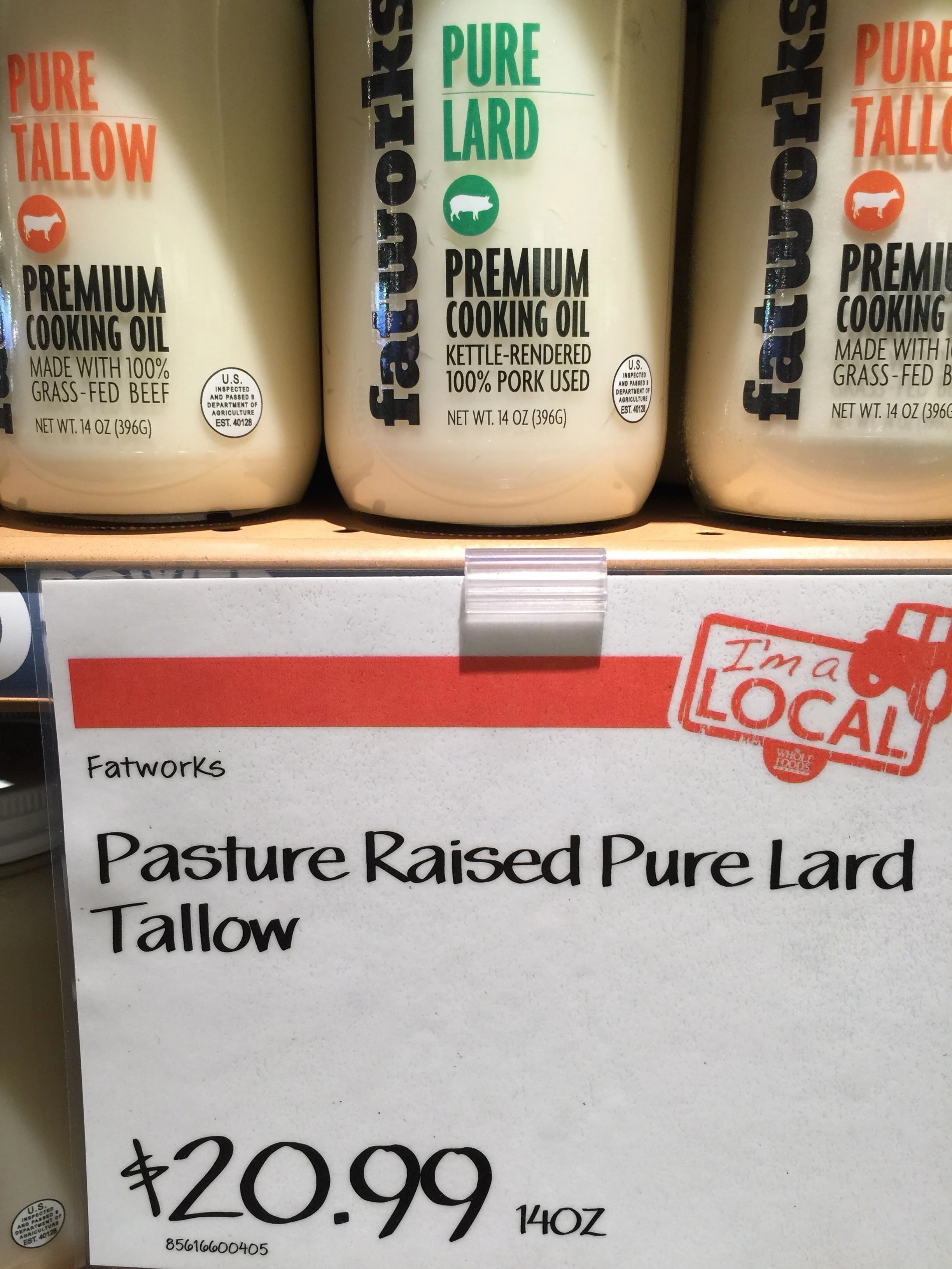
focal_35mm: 29
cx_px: 476
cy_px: 634
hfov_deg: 48.2
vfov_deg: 61.7
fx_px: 1063
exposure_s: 1/30
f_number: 2.2
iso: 32
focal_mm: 4.15
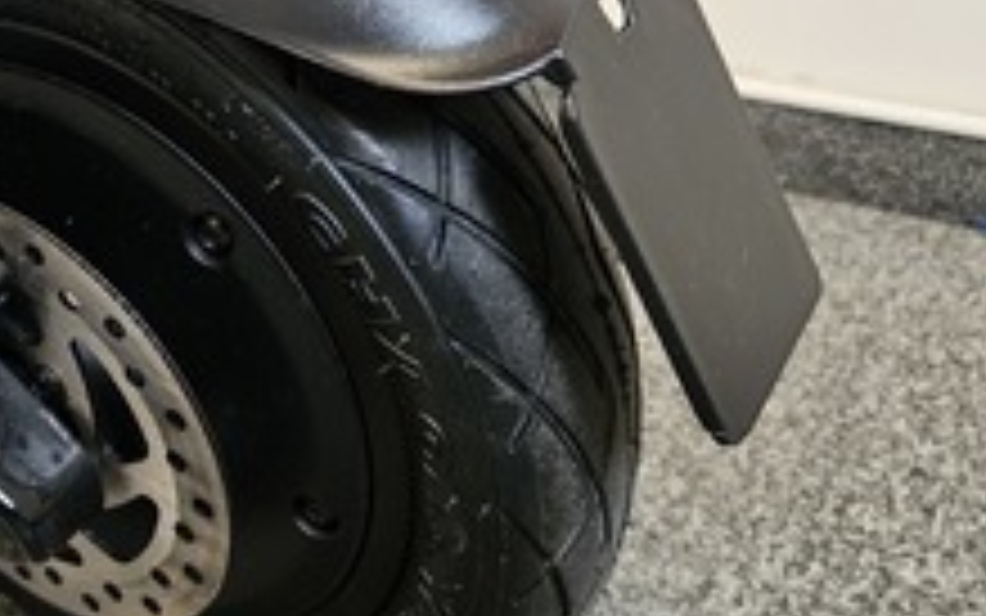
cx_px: 95
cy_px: 162
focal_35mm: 49
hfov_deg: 38.2
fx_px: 1317
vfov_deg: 26.1
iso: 640
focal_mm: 5.4
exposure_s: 1/100
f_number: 1.8
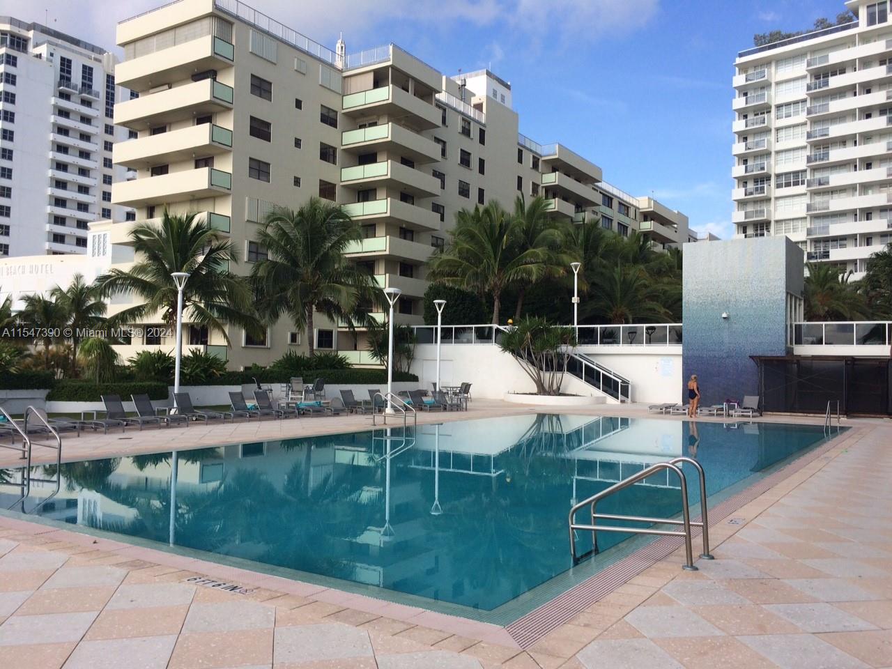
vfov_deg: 48.2
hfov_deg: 61.7
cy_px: 334
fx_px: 747
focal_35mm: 29
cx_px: 446
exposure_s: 1/1642
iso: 32
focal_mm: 4.15
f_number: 2.2
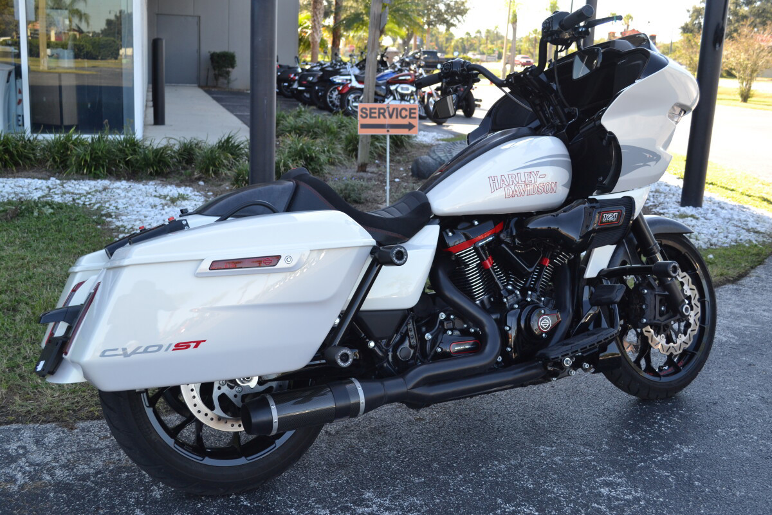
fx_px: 836
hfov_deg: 49.6
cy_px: 258
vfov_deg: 34.2
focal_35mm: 39
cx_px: 386
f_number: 5.6
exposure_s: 1/125
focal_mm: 26
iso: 180
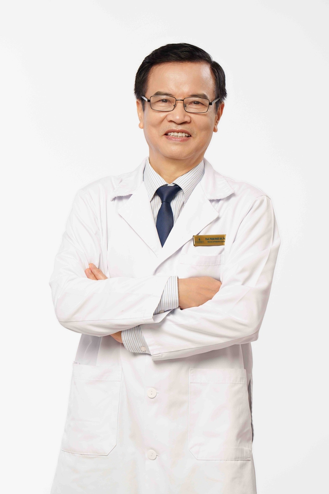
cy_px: 247
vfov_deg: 13.0
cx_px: 164
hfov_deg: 8.7
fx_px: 2166
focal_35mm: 158
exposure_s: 1/125
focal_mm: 158
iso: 400
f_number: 5.6
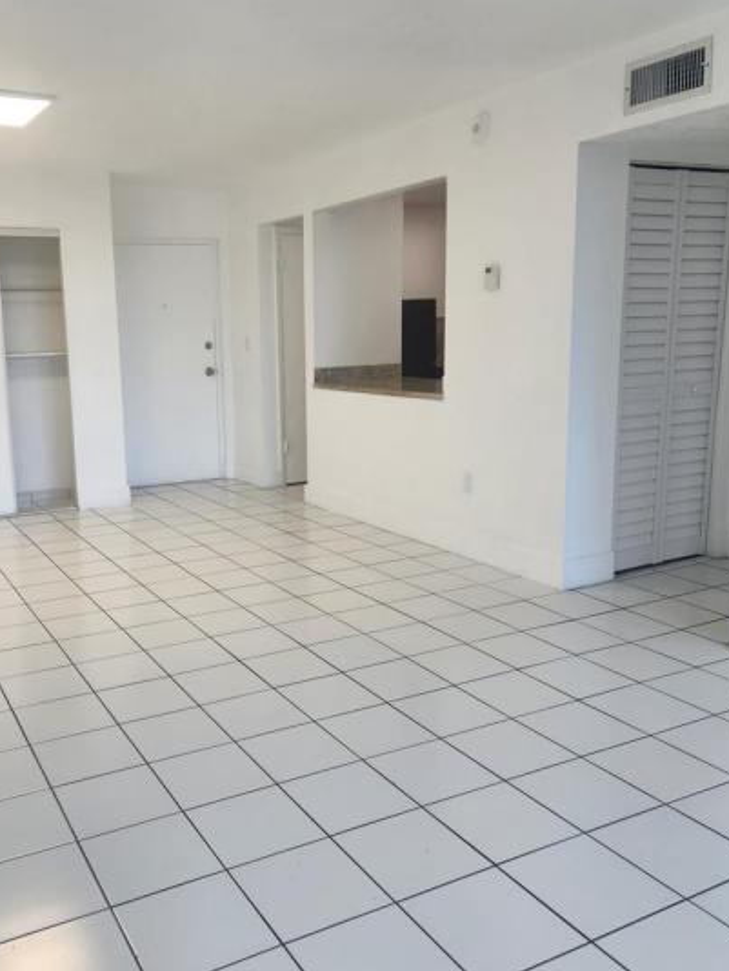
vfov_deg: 58.3
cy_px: 464
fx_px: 870
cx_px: 271
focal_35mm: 31
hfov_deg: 45.1
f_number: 1.8
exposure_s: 1/120
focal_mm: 5.4
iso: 64
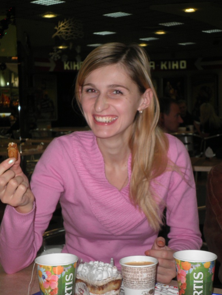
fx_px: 547
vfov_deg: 30.3
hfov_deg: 22.9
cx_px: 111
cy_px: 148
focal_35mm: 64
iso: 160
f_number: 4.3
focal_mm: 11.4
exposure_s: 1/80
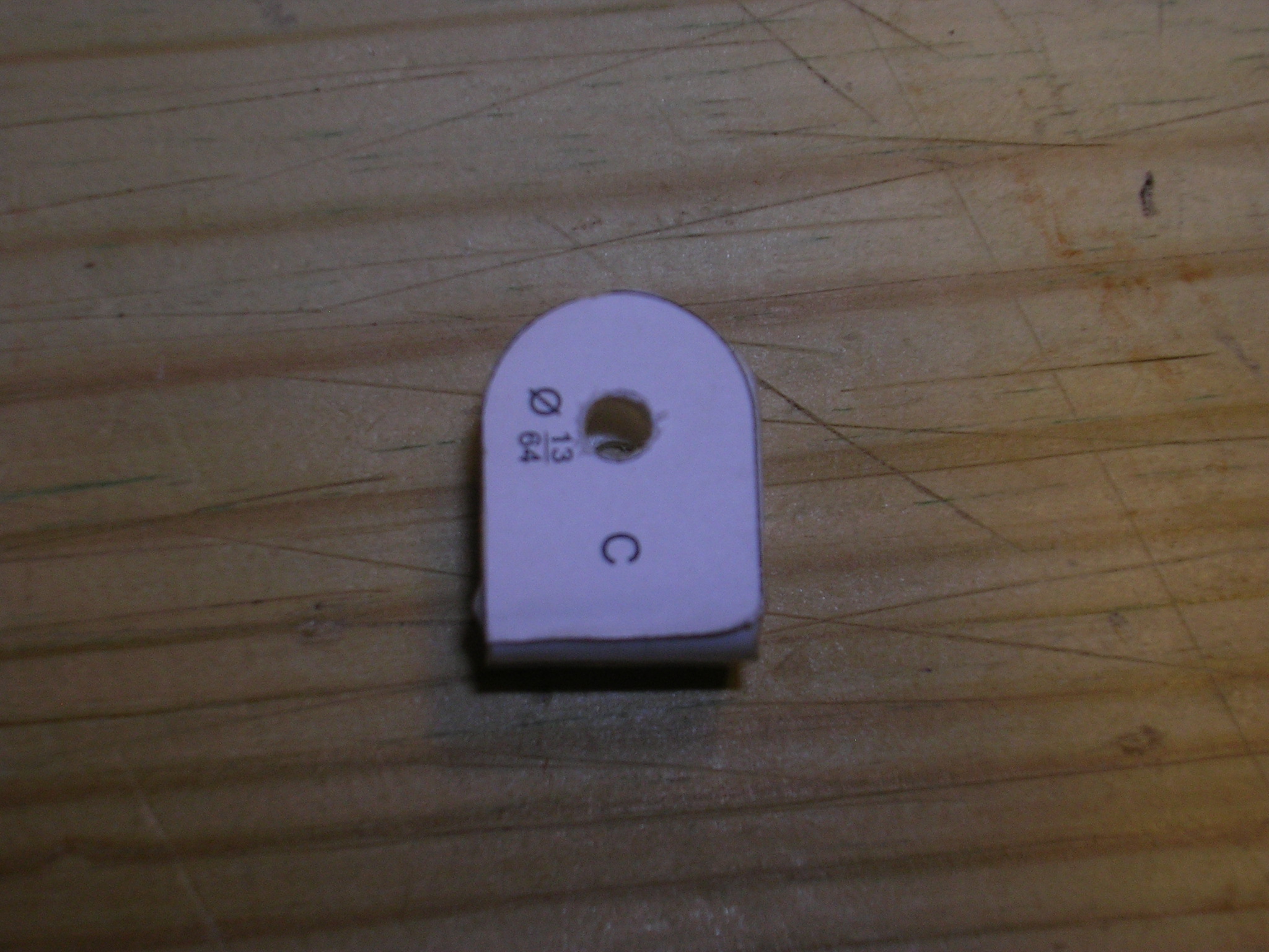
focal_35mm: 63
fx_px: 2310
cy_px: 476
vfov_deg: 23.3
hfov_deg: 30.7
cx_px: 634
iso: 50
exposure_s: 1/60.1
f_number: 3.5
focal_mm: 9.6
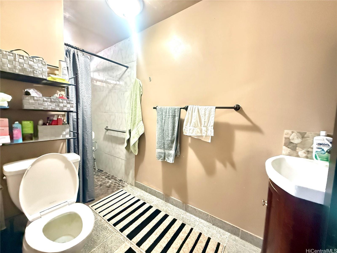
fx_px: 136
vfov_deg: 85.7
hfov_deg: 102.1
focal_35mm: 14
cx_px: 168
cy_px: 126
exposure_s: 1/40
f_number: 2.2
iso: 1600
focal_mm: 2.22
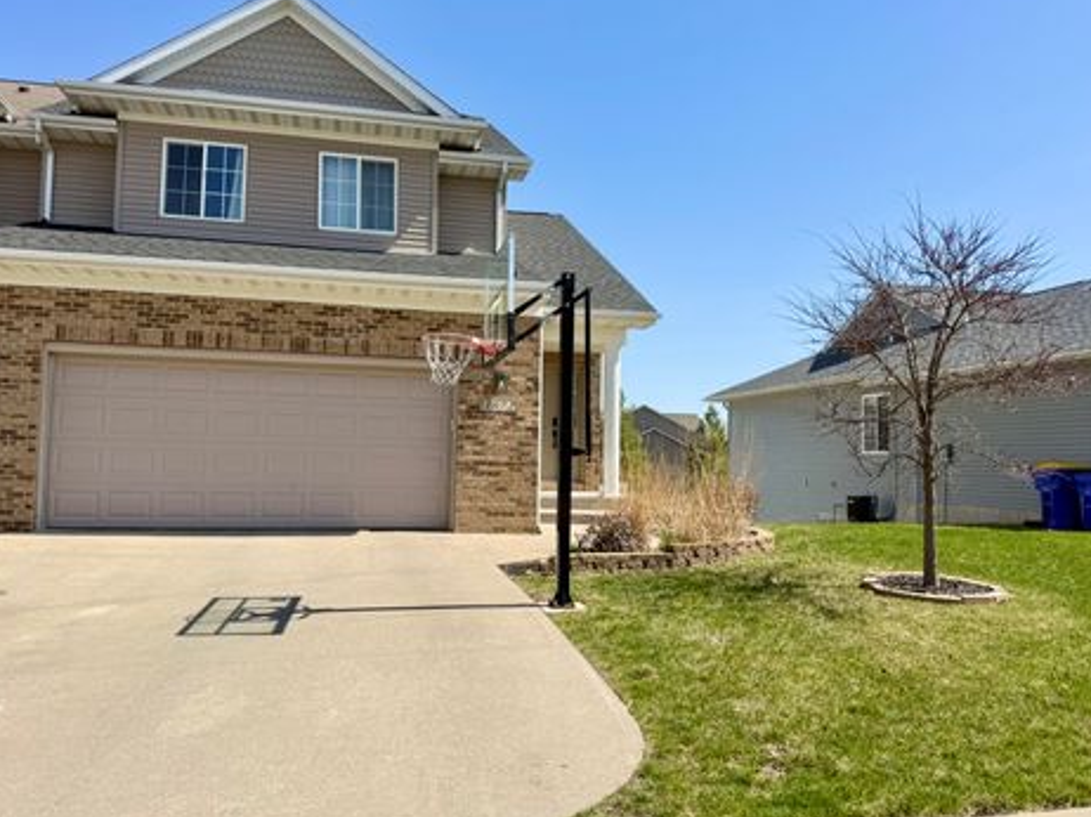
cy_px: 405
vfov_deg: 53.0
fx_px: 819
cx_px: 531
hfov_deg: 67.3
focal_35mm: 26
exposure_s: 1/4975
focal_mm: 6.76
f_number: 1.78
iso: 80
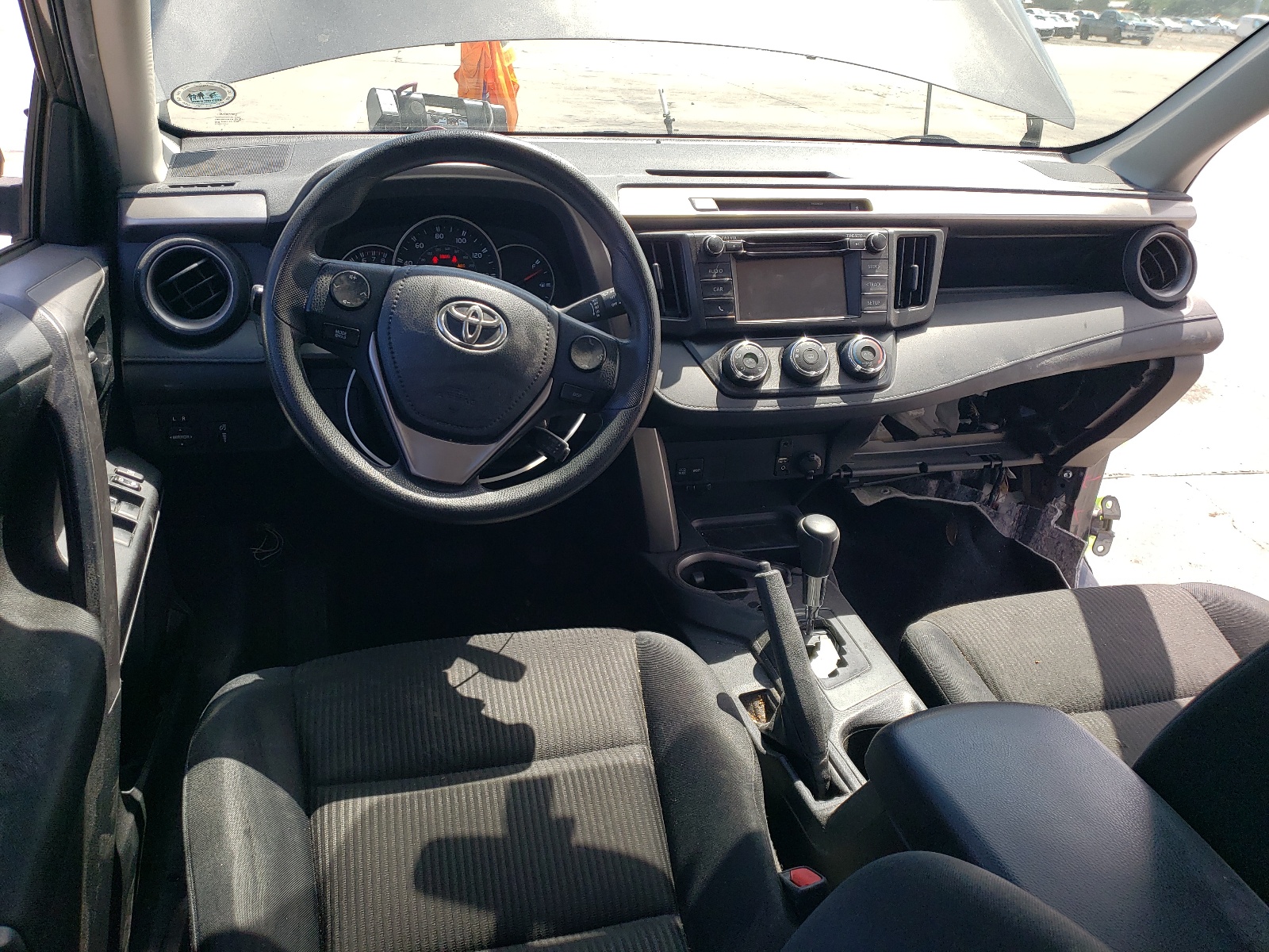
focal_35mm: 26
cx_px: 634
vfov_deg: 53.1
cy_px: 476
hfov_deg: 67.3
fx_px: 953
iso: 50
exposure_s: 1/1000
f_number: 1.5
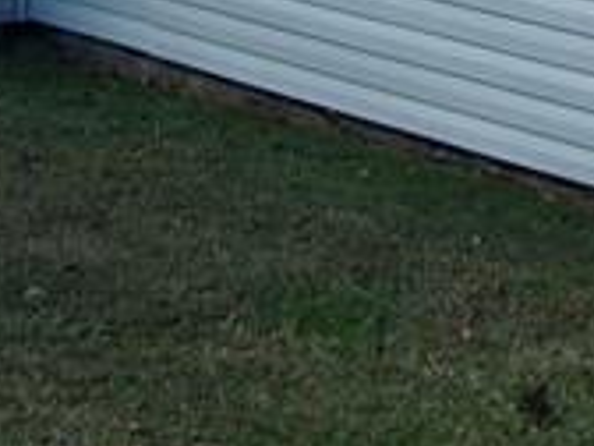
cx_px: 396
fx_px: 2831
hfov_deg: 12.0
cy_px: -361
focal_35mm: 165
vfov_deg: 8.6
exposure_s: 1/56
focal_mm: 4.9
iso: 80
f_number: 10.4
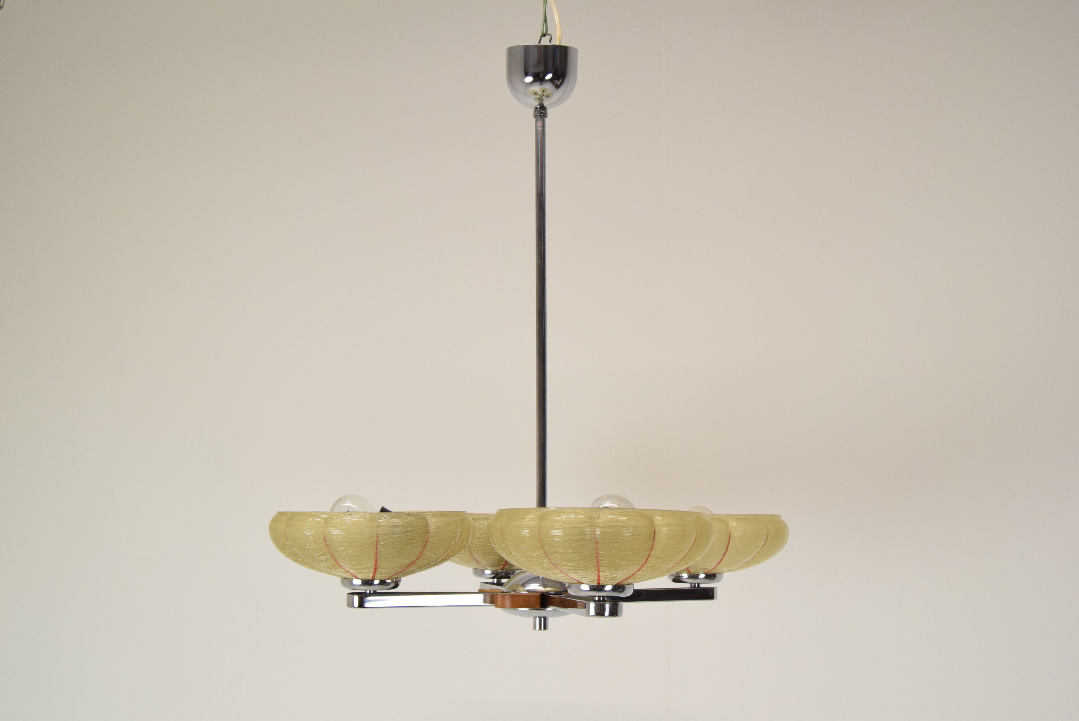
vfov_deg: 34.3
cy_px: 360
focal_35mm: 39
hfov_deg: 49.5
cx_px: 540
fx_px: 1170
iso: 1600
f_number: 7.1
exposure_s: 1/200
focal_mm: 26
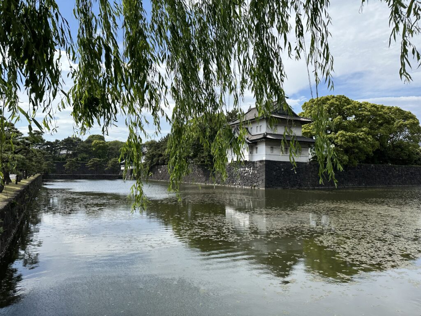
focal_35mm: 24
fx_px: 292
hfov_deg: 71.6
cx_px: 210
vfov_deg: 56.8
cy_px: 158
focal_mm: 6.86
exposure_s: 1/4762
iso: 80
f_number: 1.78
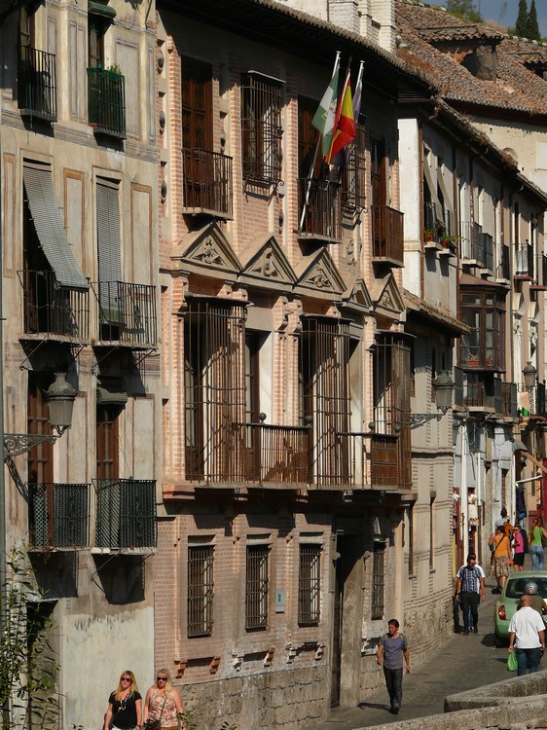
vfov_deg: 10.4
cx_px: 274
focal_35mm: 191
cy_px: 365
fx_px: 4027
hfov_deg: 7.8
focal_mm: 40.4
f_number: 5.6
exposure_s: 1/320
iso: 100
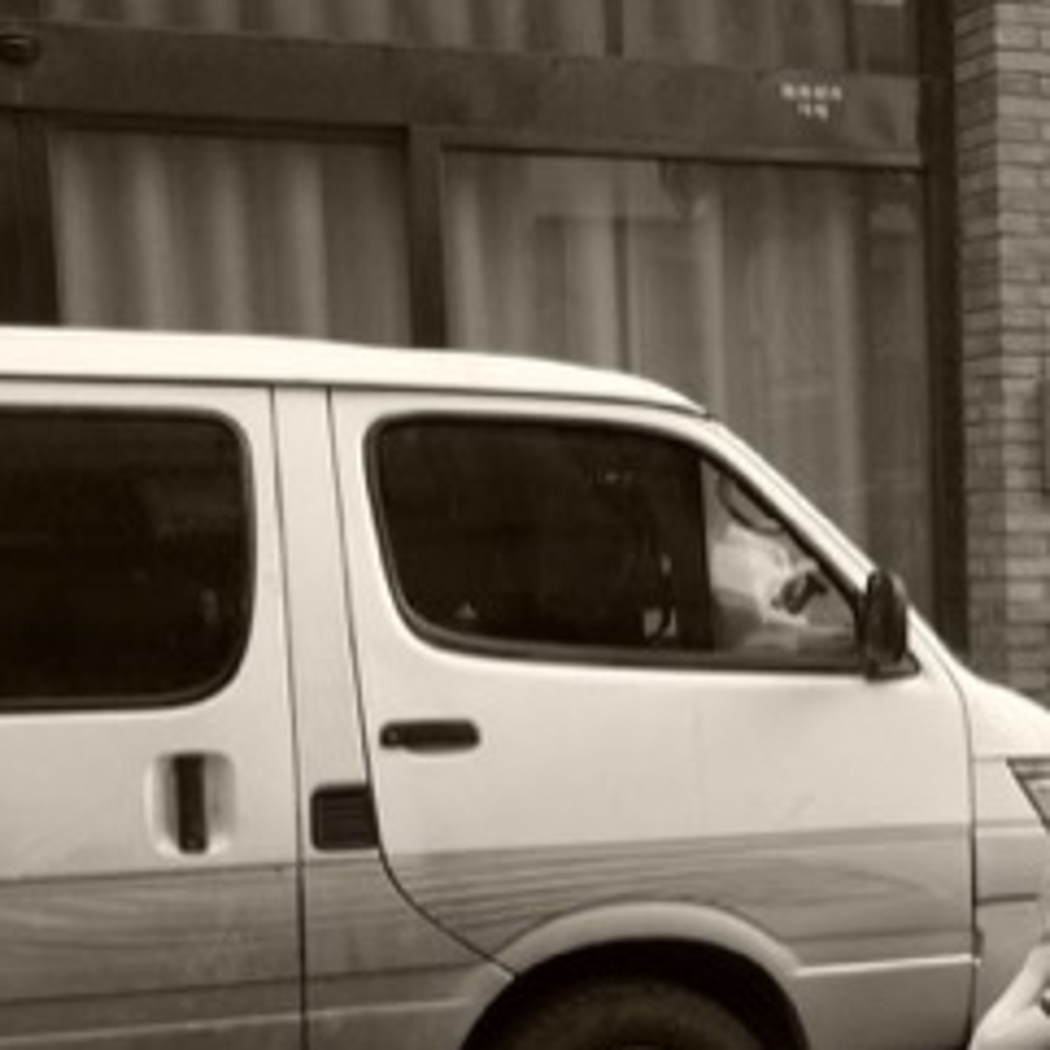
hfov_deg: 19.6
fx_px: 2711
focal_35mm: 79
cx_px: 1477
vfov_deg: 21.8
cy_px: 738
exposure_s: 1/350
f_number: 5.6
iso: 400
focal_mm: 18.3
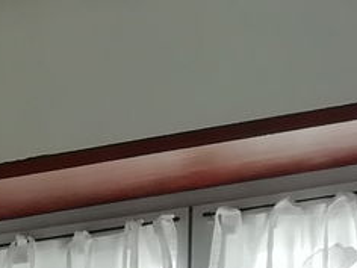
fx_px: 1815
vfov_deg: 7.4
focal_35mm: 176
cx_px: -700
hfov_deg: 9.1
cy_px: 812
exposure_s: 1/100
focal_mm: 3.46
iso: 64
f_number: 2.2
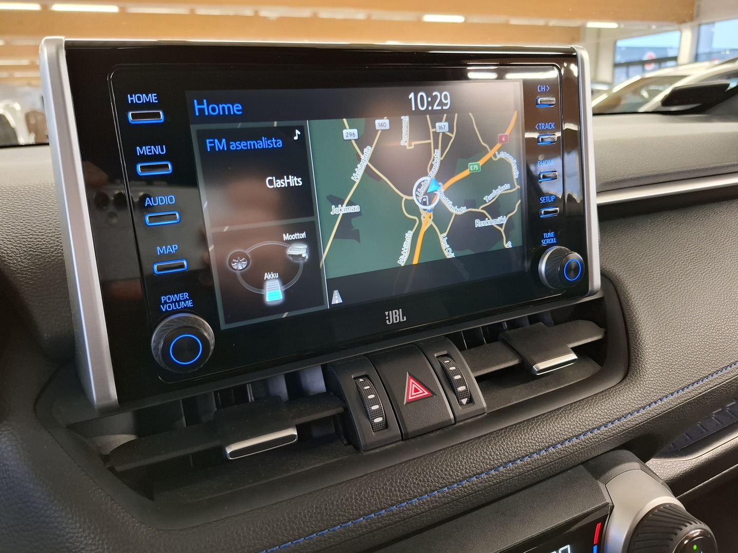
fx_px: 490
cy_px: 276
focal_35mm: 23
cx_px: 369
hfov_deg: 73.9
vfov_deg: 58.9
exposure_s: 1/25
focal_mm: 5.54
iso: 640
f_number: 1.8
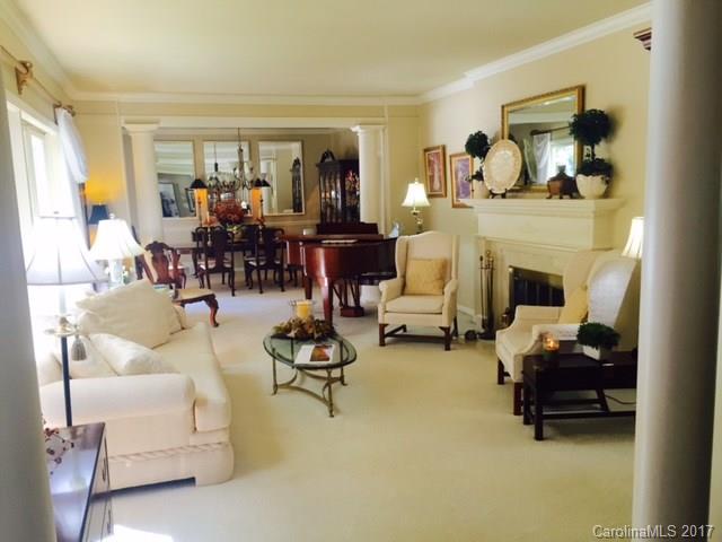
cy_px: 271
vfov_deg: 48.2
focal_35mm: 29
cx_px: 361
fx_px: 605
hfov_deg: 61.7
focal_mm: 4.15
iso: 32
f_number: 2.2
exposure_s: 1/30
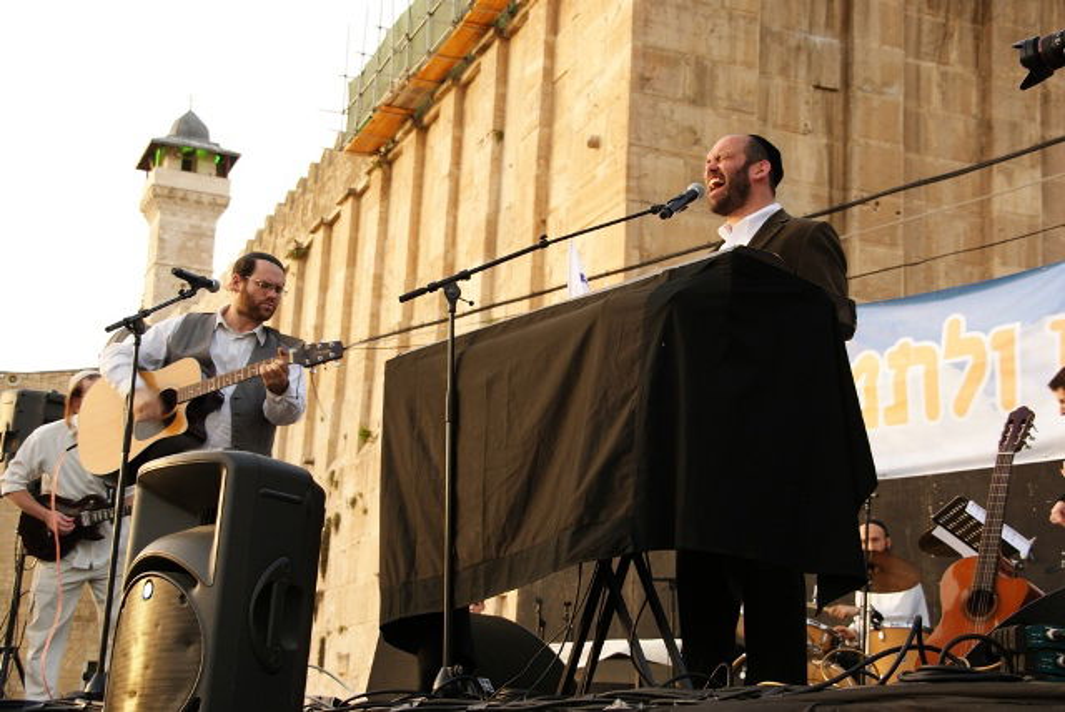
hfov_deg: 33.4
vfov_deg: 22.7
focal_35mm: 60
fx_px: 1777
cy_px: 356
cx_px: 532
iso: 100
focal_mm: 40
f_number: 6.3
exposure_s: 1/30
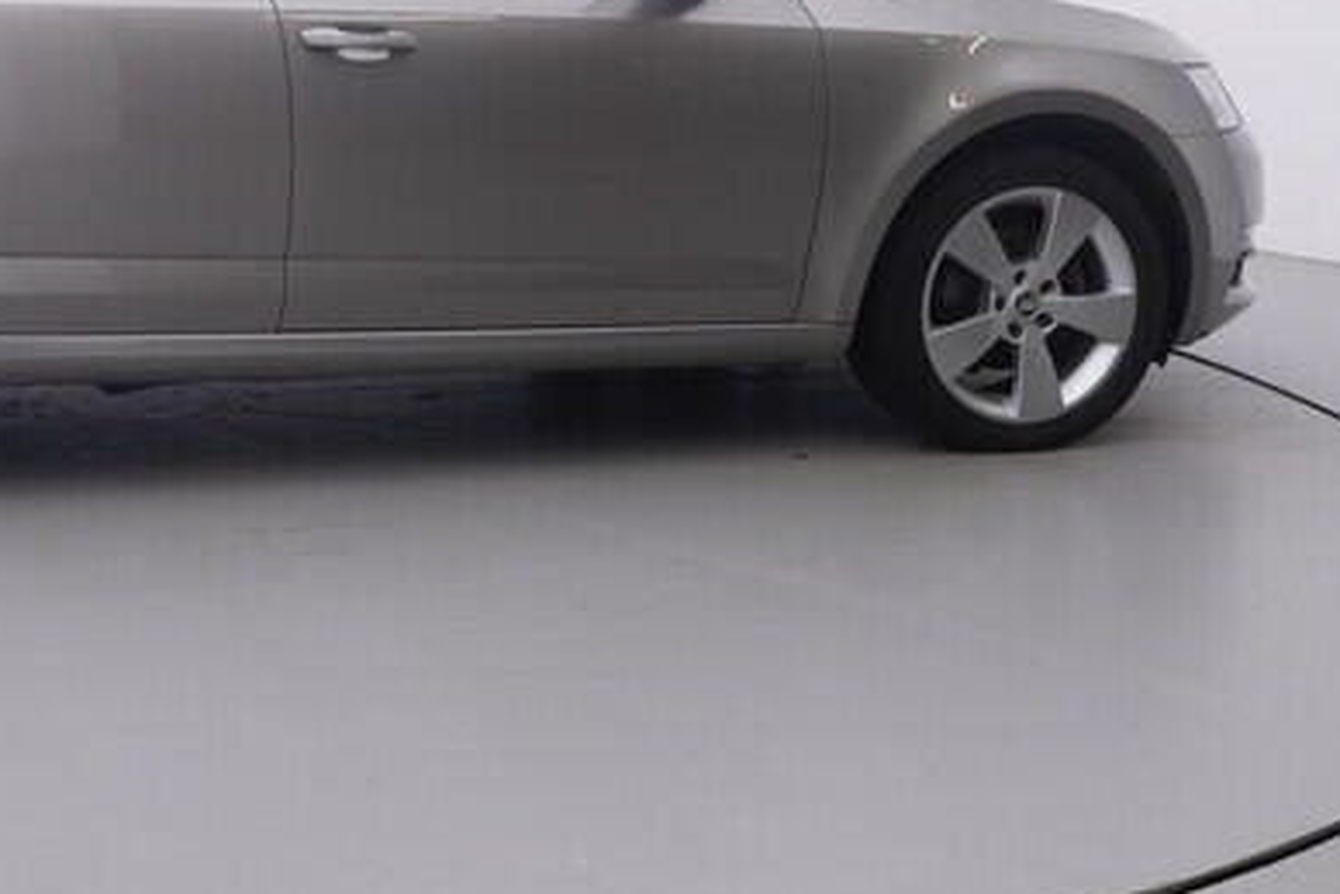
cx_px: -21
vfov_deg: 22.4
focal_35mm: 59
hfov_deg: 31.1
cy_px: 107
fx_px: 2209
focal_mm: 15
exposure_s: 1/80
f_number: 5
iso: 200
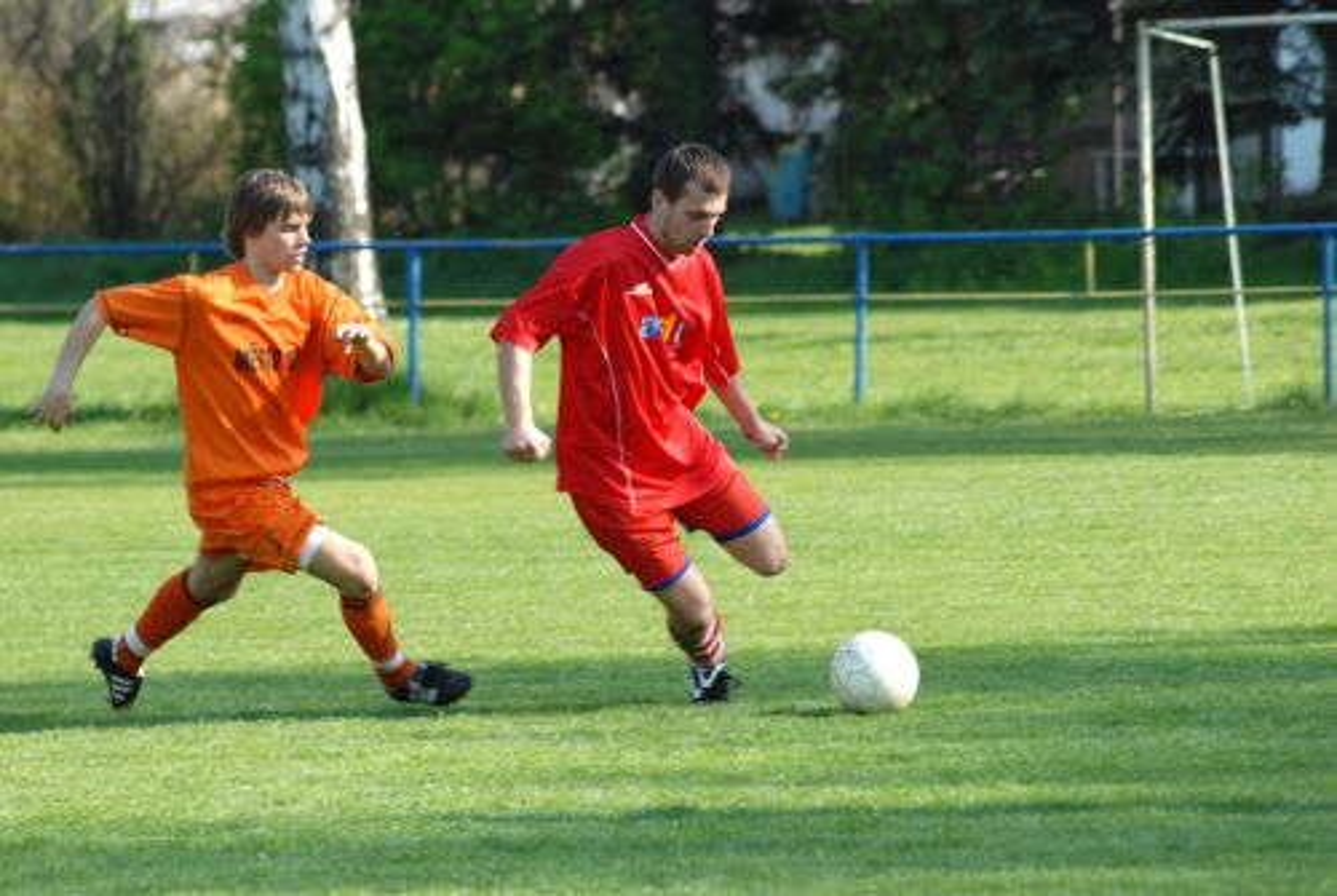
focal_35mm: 300
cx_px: 668
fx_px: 11158
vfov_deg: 4.6
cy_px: 448
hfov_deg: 6.9
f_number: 8
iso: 250
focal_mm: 200
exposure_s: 1/250
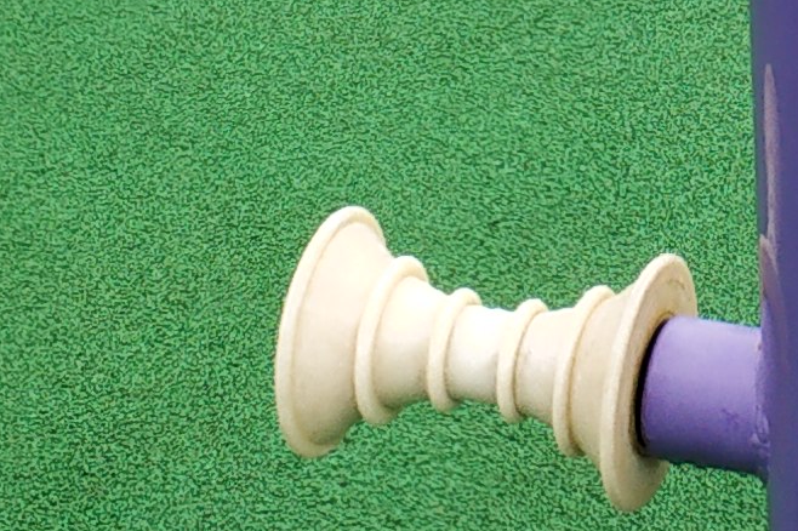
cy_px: -503
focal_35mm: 172
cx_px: 961
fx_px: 3811
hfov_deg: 11.7
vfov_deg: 7.7
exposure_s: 1/381
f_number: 1.8
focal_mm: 3.82
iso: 100
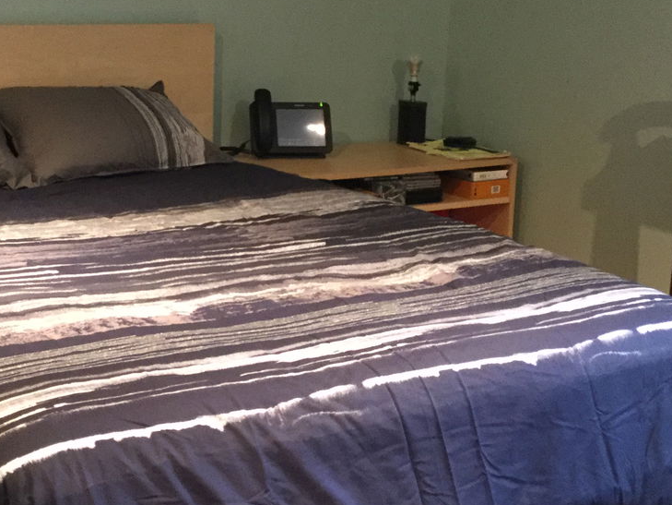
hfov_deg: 28.5
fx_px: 1320
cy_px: 200
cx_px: 256
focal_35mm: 68
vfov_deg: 21.6
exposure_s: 1/15
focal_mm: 3.3
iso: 200
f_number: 2.4
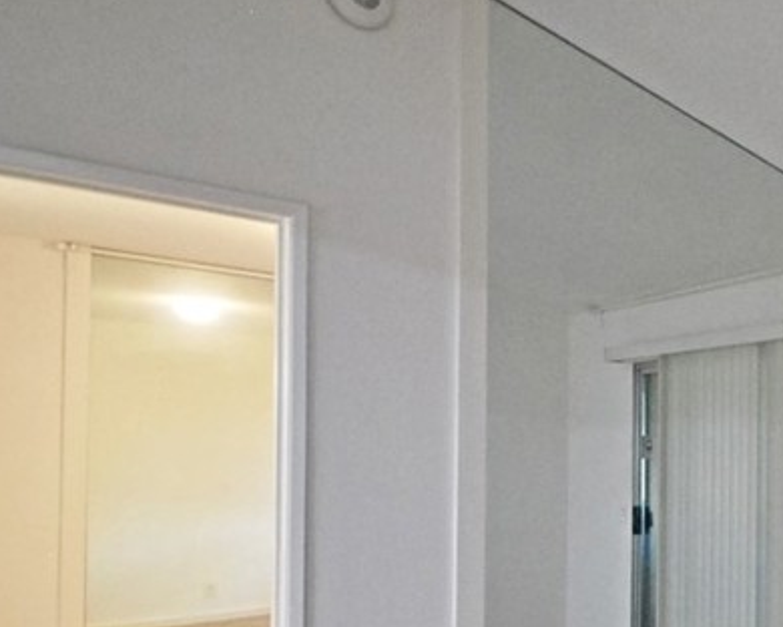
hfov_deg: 38.8
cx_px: 893
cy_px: 451
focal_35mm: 37
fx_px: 857
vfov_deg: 39.3
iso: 640
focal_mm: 10
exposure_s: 1/30
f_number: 4
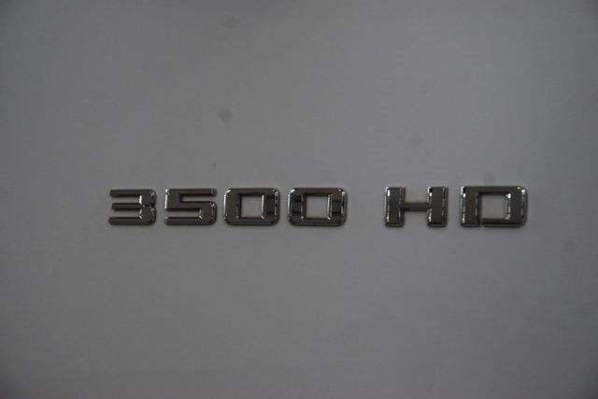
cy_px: 200
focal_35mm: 105
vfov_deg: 13.0
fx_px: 1744
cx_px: 299
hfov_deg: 19.5
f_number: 7.1
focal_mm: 70
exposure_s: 1/125
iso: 1600
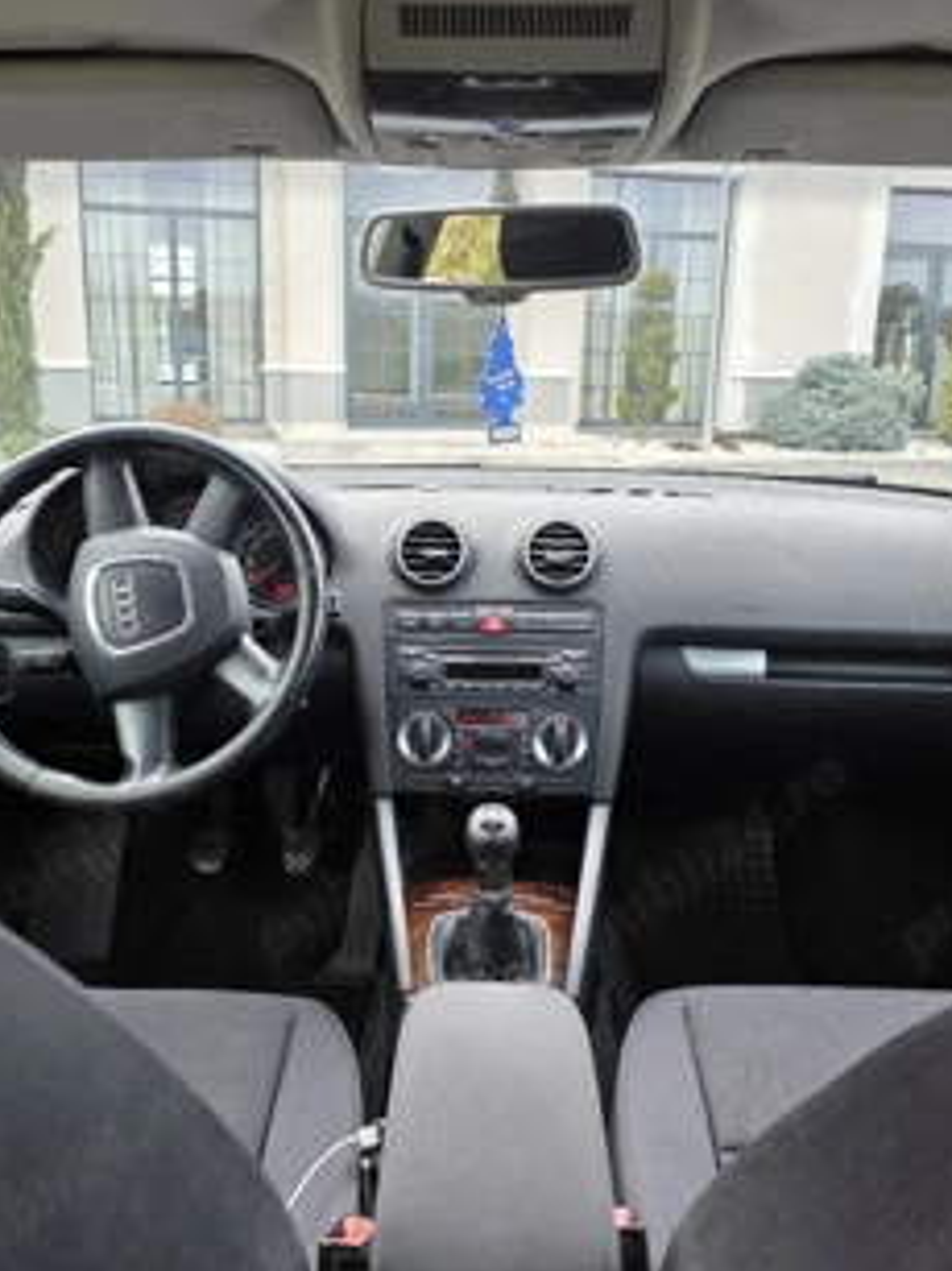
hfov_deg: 46.8
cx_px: 472
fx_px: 1101
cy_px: 584
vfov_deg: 59.9
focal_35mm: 30
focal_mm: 6.3
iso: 50
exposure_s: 1/182
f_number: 1.7
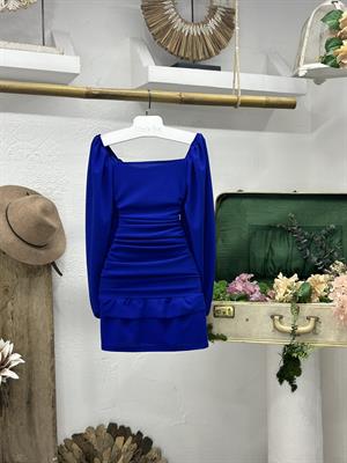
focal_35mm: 48
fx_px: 642
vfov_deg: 39.7
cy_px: 232
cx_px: 174
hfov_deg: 30.3
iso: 100
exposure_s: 1/100
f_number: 1.78
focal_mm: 6.86
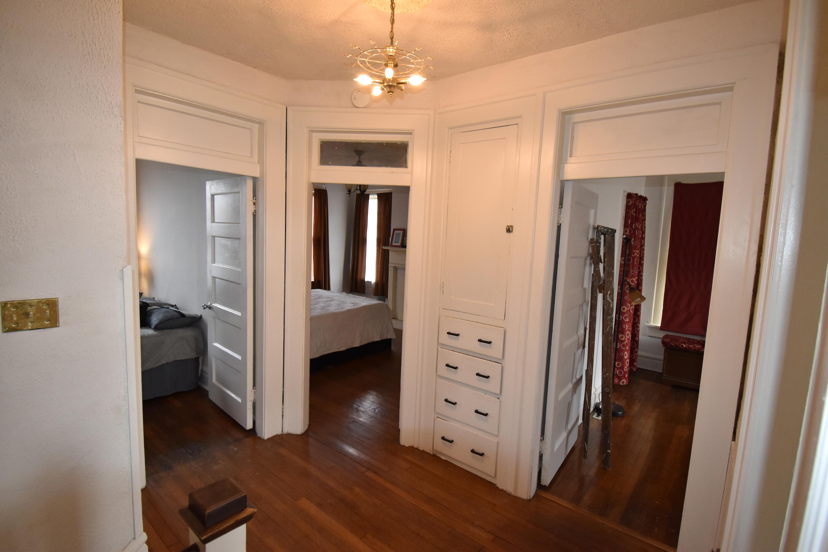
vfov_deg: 72.1
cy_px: 276
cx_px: 414
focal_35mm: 16
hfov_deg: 95.0
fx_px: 379
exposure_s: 1/125
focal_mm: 11
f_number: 4.8
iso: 1000
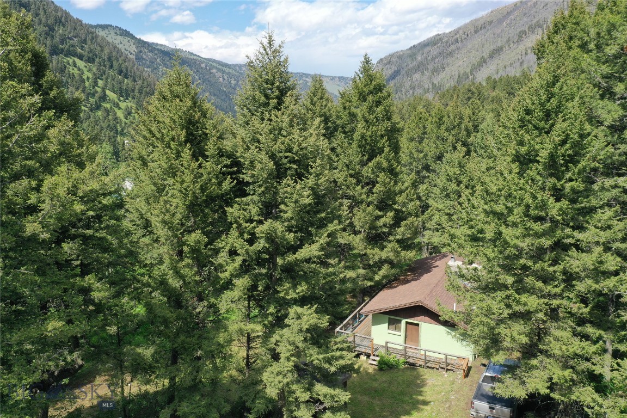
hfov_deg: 65.5
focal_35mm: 28
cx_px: 314
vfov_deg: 46.4
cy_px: 209
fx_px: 488
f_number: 5.6
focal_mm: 10.26
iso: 100
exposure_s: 1/320
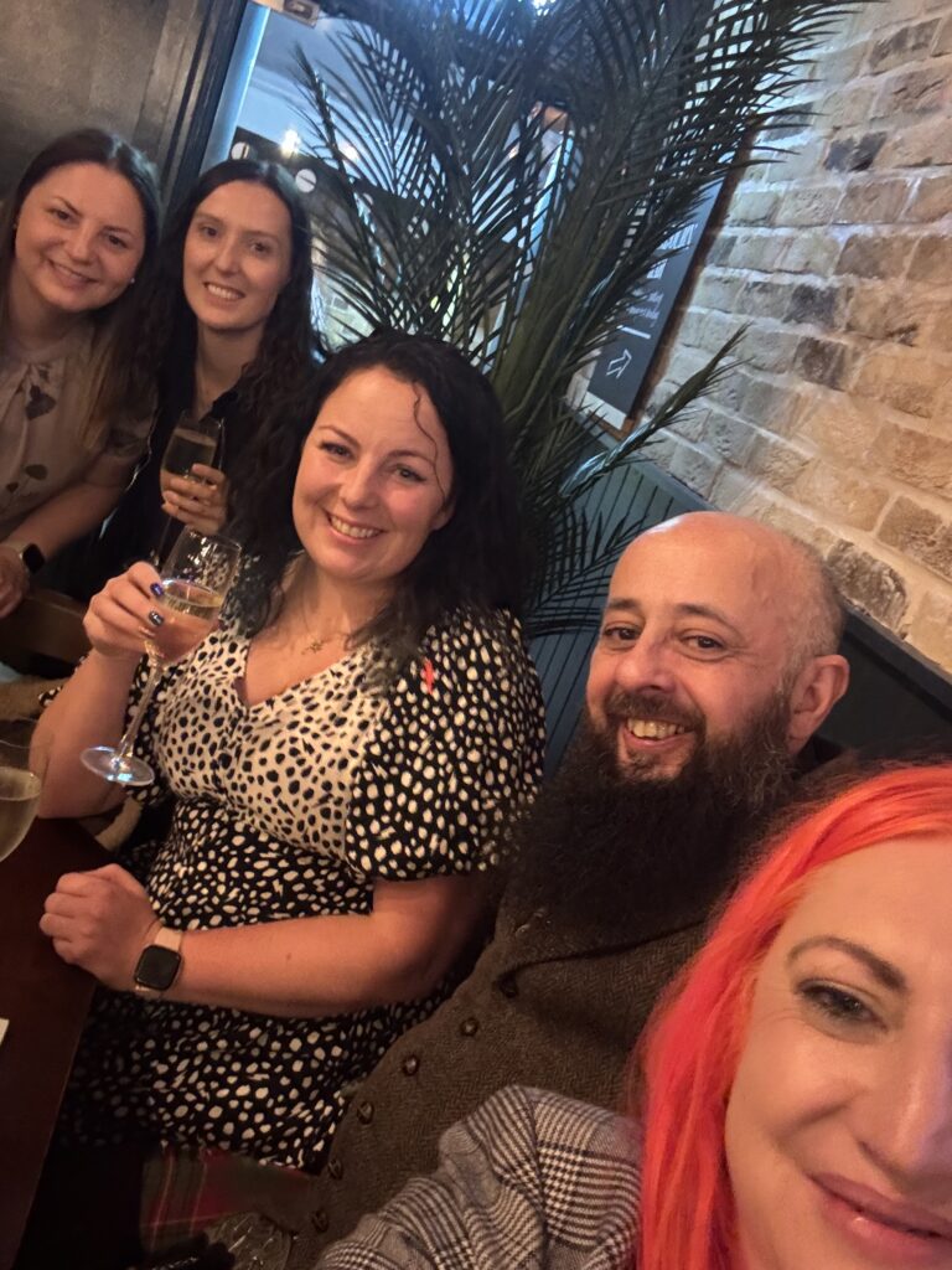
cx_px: 476
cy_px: 635
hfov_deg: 46.8
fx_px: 1100
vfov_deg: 60.0
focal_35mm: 30
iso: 640
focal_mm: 2.69
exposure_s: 1/17
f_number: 1.9
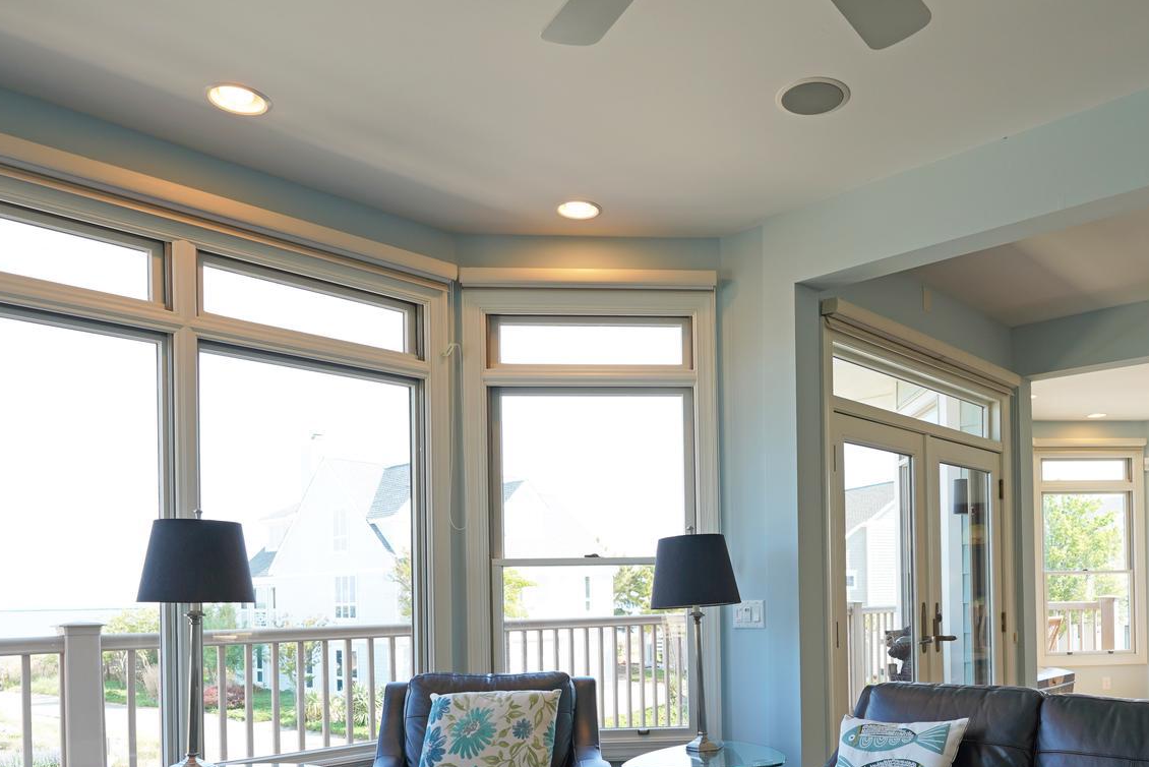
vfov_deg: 43.2
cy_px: 595
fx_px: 926
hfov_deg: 62.7
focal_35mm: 29
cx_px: 724
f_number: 4.5
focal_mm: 16
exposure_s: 1/80
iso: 100
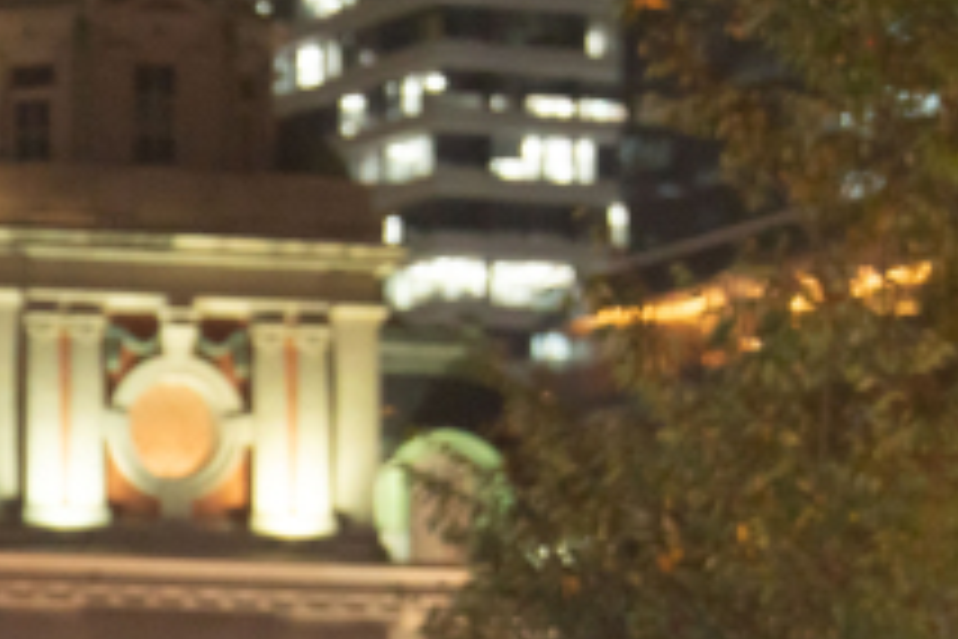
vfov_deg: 3.8
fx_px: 9499
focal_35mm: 357
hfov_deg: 5.7
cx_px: -459
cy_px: 999
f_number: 4
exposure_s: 1/80
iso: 1600
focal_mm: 95
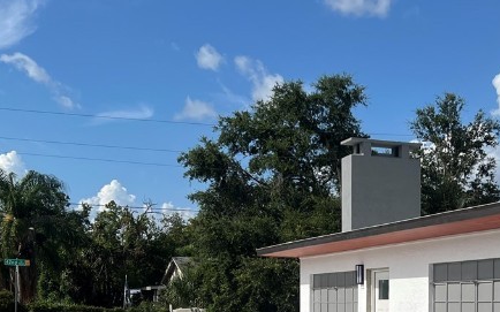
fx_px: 886
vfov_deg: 19.3
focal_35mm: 65
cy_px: 322
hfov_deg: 31.0
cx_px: 369
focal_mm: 5.7
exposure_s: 1/6993
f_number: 1.5
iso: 50
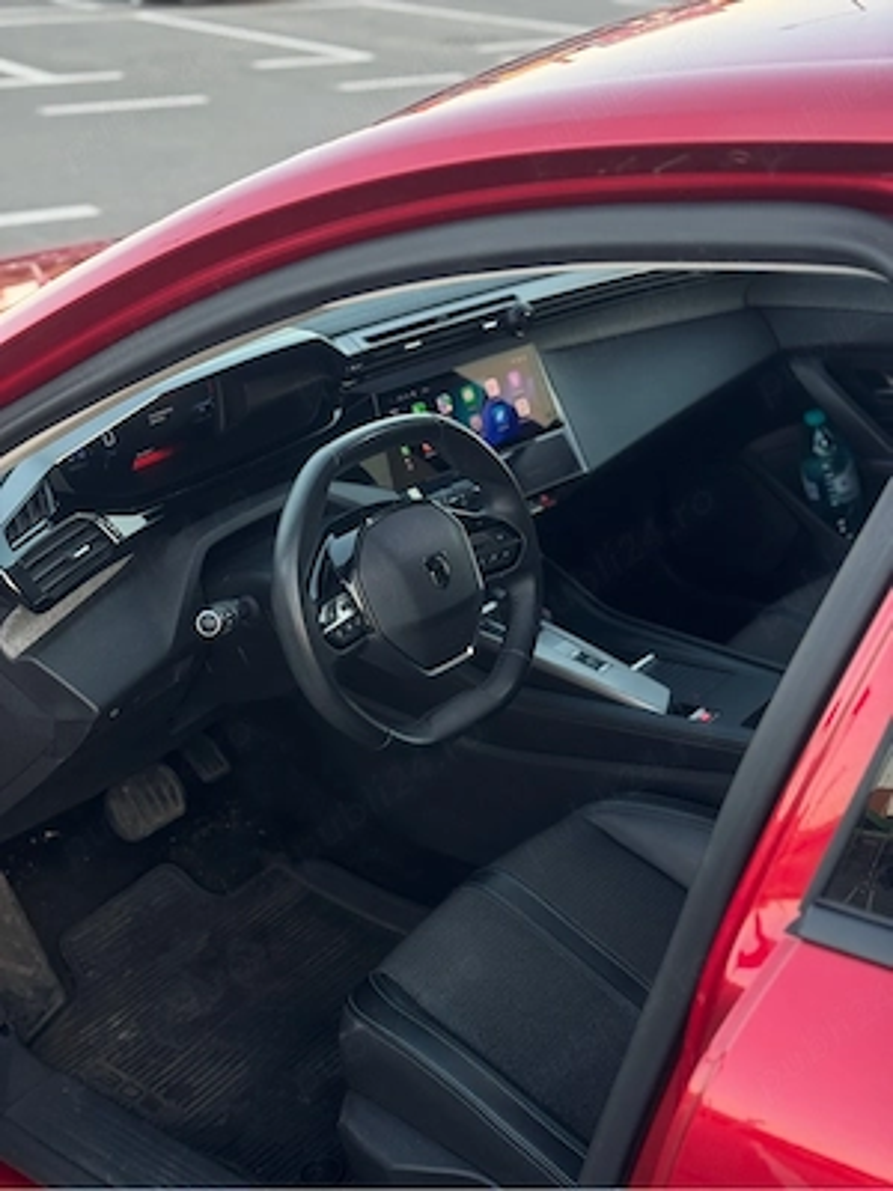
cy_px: 596
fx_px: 1651
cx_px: 446
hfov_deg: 30.3
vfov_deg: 39.7
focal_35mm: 48
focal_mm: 6.76
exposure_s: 1/60
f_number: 1.78
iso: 100
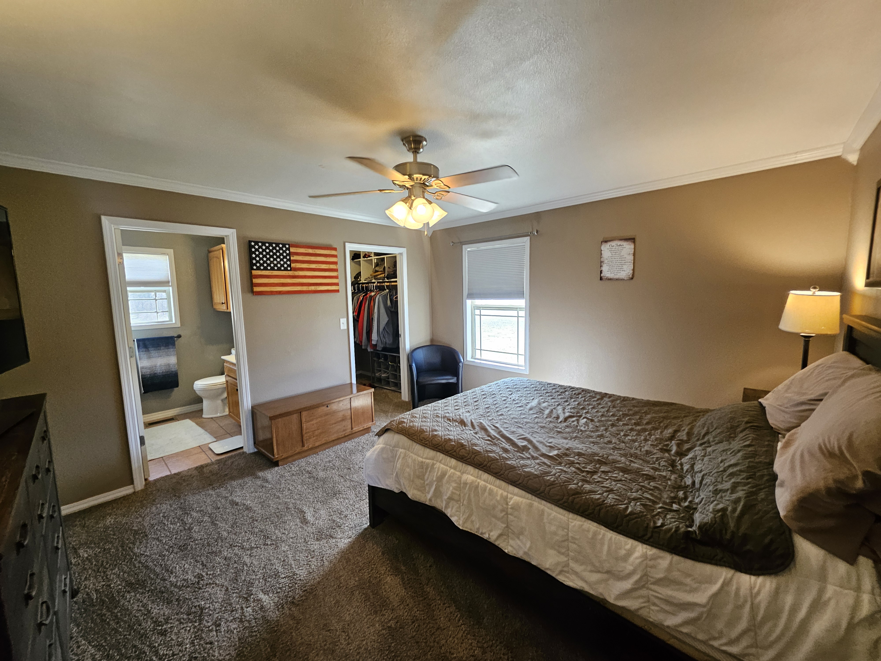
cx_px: 440
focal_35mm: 13
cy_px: 330
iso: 160
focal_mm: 1.74
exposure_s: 1/60
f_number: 2.2
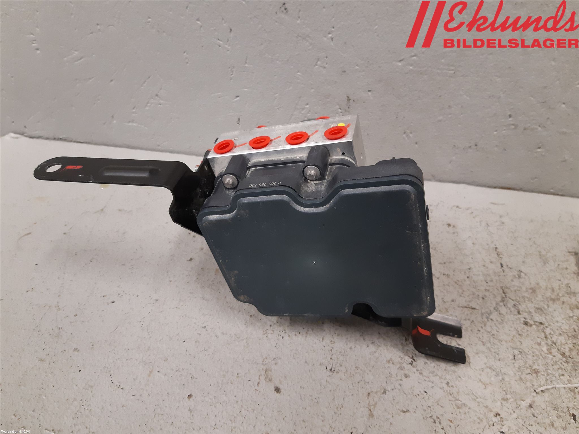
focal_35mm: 26
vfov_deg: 53.1
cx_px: 290
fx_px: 435
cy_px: 217
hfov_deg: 67.3
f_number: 1.7
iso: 200
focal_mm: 3.93
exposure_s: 1/50
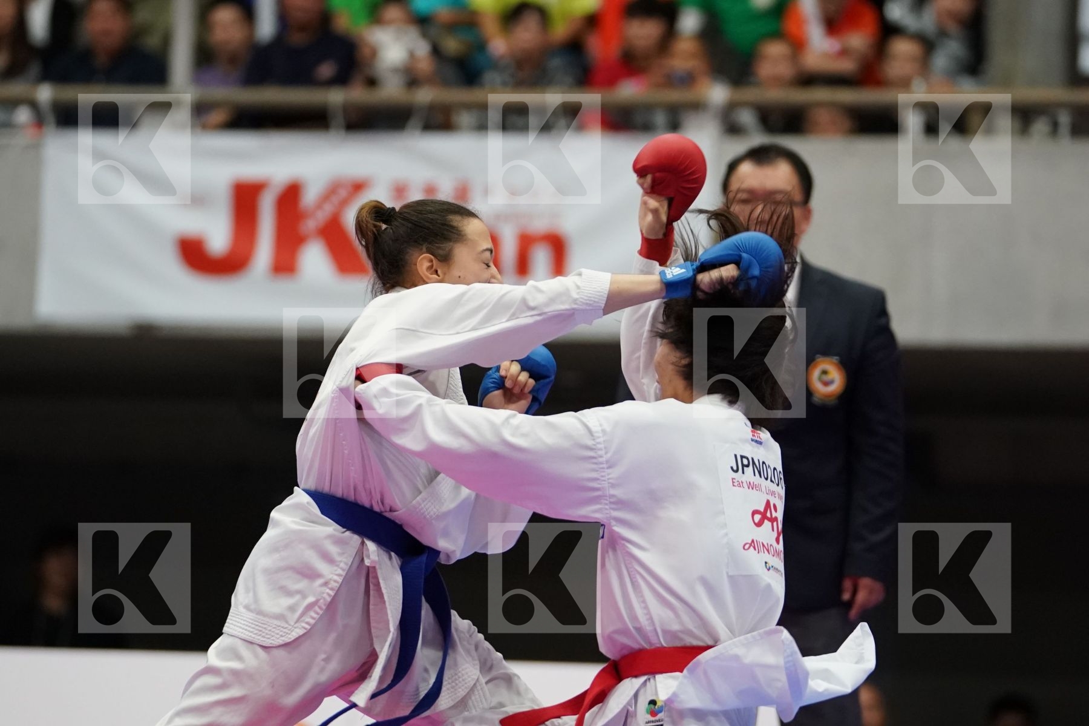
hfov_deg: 8.3
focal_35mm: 247
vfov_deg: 5.6
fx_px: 7471
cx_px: 544
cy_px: 363
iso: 4000
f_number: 2.8
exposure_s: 1/1000
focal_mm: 165
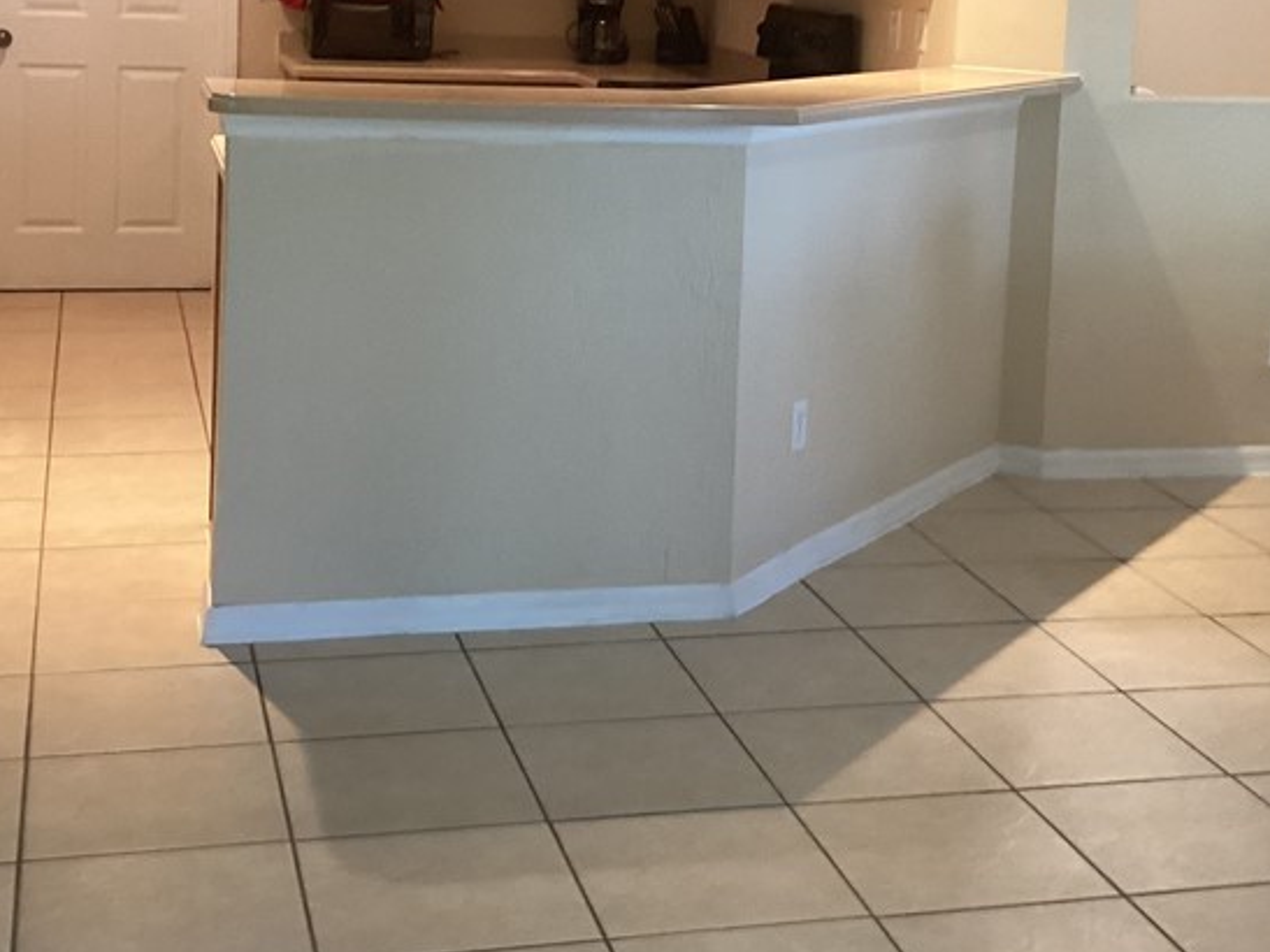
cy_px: 123
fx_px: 2127
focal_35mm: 58
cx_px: 664
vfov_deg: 24.6
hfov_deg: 33.2
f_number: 2.4
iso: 400
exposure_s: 1/60
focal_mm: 3.3
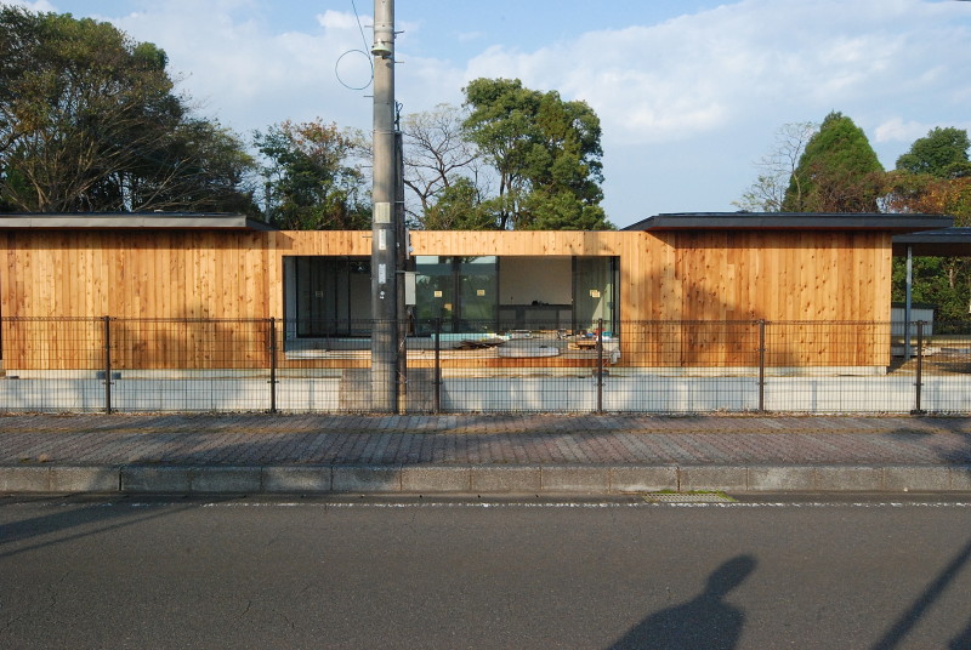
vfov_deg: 43.7
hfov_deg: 61.9
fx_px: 810
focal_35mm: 30
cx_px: 486
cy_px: 325
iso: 1000
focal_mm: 20
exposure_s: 1/160
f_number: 22
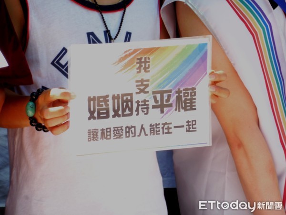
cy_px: 108
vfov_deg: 4.2
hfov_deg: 5.7
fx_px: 2892
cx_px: 143
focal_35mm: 350
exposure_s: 1/30
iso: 100
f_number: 8
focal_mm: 62.5
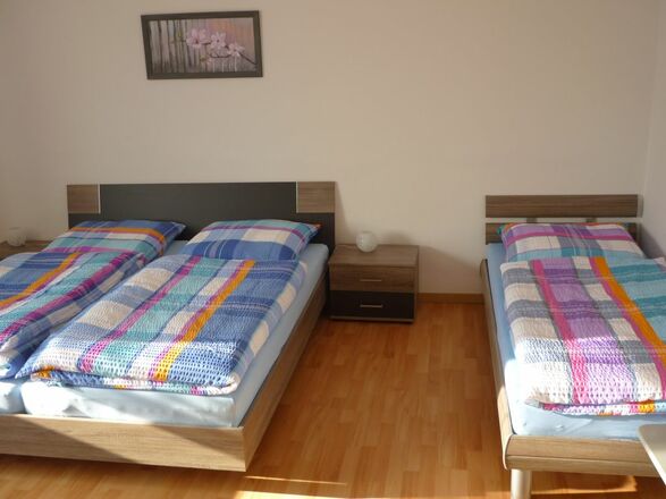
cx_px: 333
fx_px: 635
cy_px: 250
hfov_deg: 55.4
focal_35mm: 33
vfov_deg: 42.9
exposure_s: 1/60
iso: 80
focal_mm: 5.5
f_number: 2.8
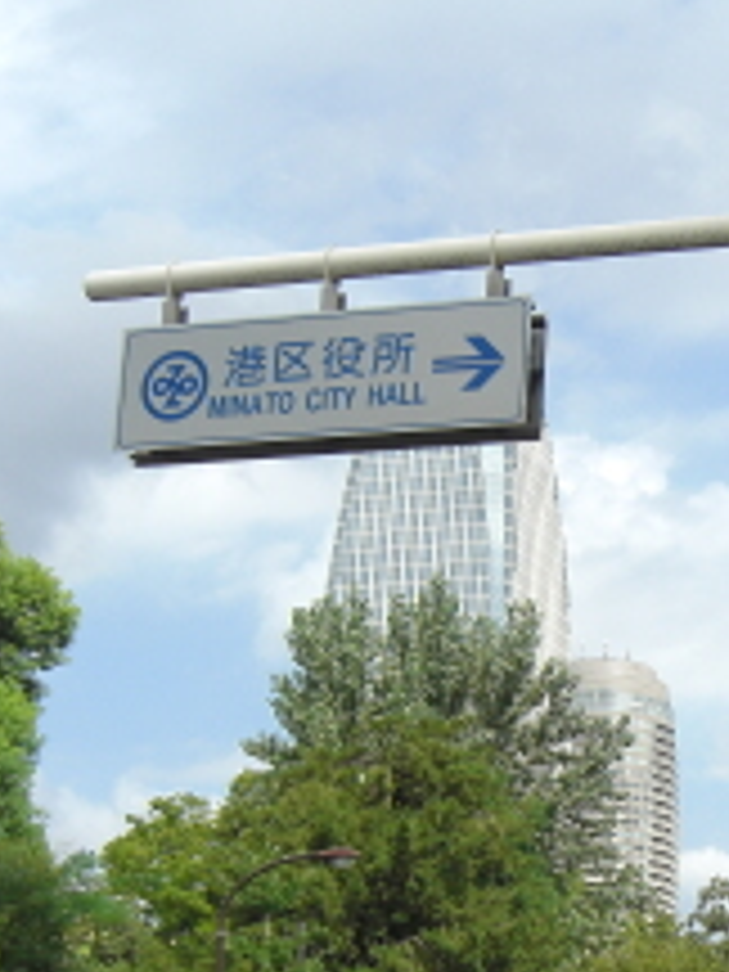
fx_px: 2471
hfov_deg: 16.3
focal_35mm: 88
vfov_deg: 22.0
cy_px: 767
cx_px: 792
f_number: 4
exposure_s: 1/800
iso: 80
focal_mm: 7.9
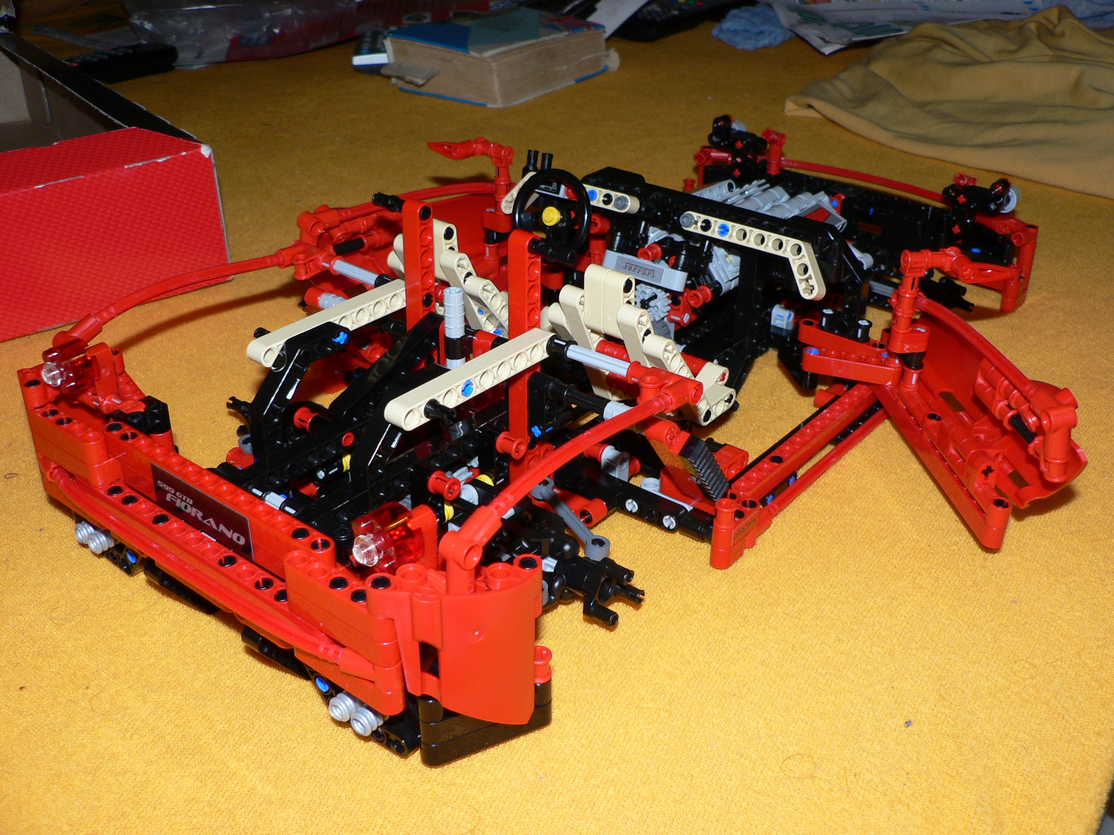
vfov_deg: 39.7
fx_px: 1159
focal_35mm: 36
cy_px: 418
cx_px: 557
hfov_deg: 51.4
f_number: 2.8
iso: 100
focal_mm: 6
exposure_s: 1/60
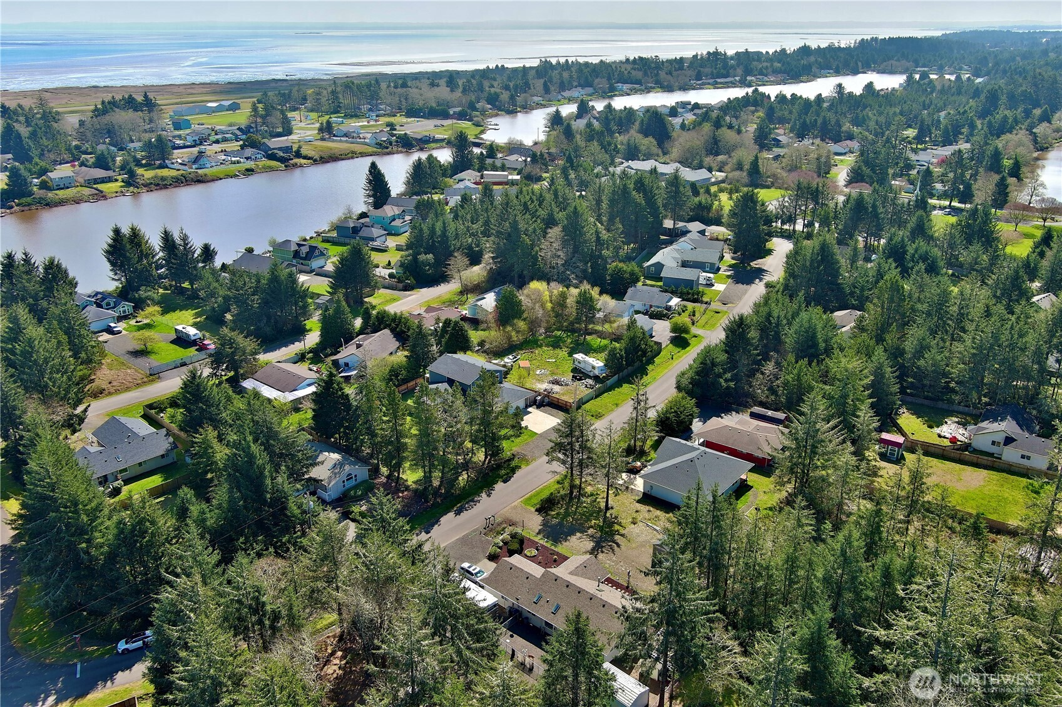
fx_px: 855
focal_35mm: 29
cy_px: 354
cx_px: 531
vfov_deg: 45.0
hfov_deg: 63.7
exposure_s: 1/945
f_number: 2.8
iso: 100
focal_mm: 10.57
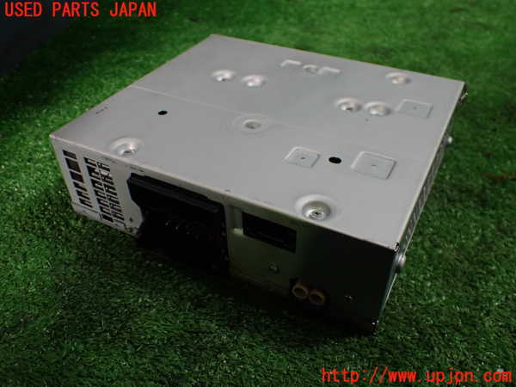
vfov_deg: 46.8
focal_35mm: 30
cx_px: 258
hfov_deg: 60.0
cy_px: 194
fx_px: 447
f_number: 2.3
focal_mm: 5.4
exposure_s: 1/125
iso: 400
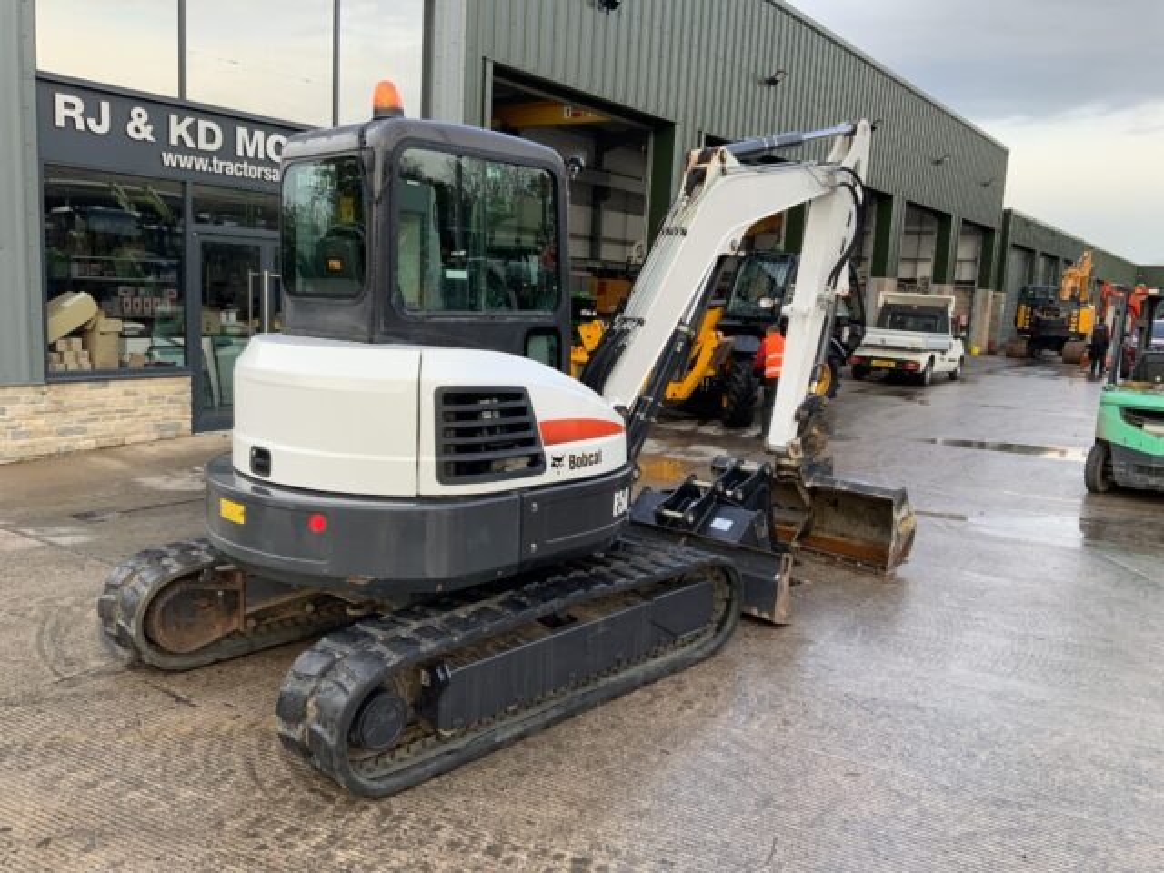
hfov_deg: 61.7
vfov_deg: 48.2
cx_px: 582
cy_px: 436
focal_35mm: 29
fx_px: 975
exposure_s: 1/122
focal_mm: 3
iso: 25
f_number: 1.8
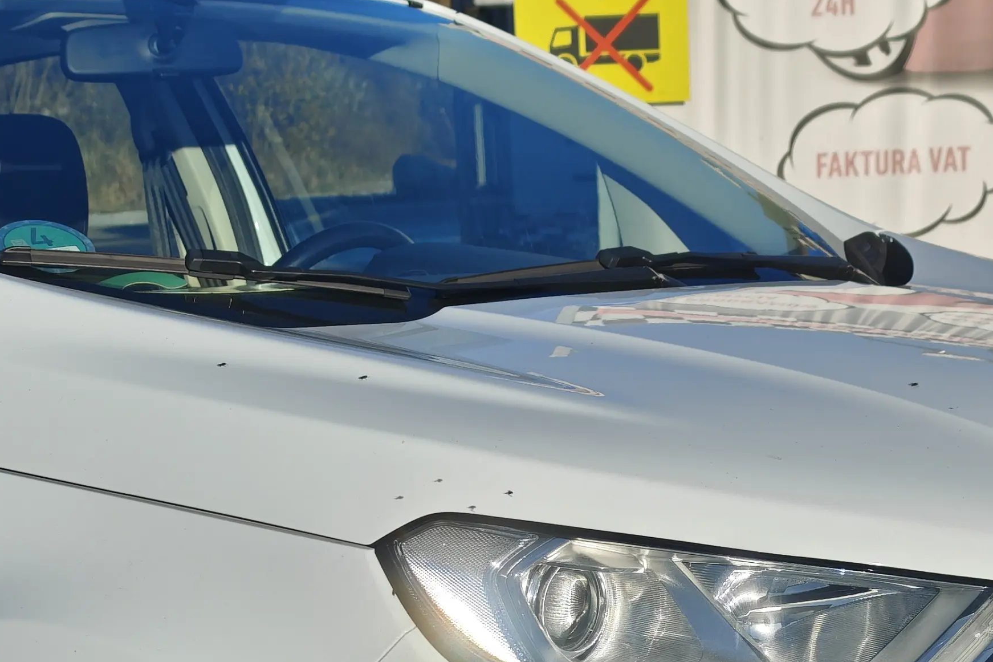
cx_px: 605
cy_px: 691
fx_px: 2592
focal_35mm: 94
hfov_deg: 21.6
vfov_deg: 14.3
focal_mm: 8.72
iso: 50
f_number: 2
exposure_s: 1/2411
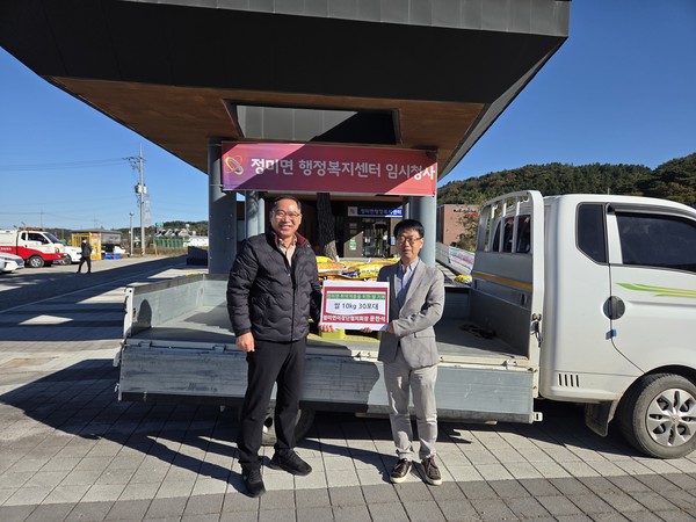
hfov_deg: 73.9
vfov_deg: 58.9
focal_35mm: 23
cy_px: 261
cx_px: 348
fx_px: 462
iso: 80
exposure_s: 1/5545
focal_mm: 5.4
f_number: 1.8
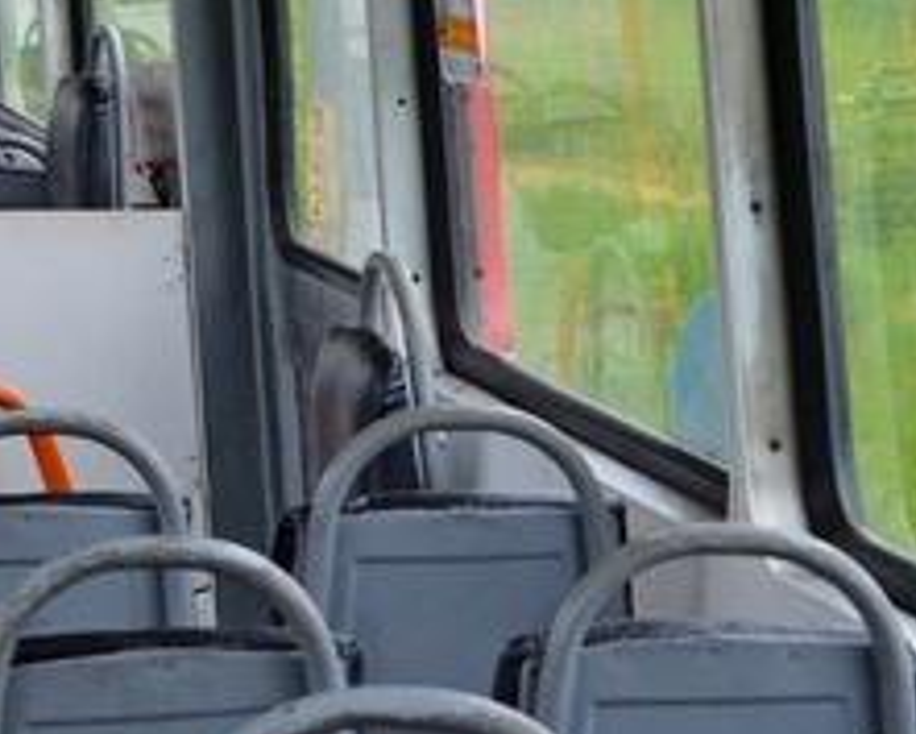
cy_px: -189
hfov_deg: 11.3
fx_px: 4426
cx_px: -539
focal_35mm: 163
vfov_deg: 9.3
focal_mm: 25
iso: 320
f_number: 5.6
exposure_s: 1/125
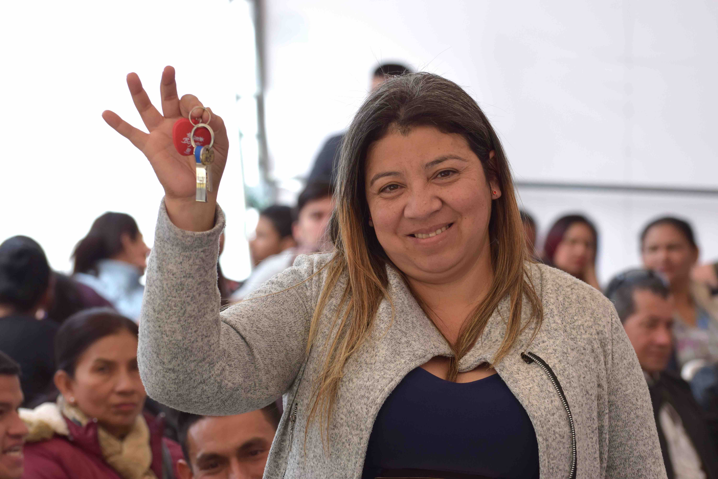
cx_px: 359
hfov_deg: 14.0
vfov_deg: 9.3
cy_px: 240
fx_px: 2932
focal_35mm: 147
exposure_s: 1/500
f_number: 5.6
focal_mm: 98
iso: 250
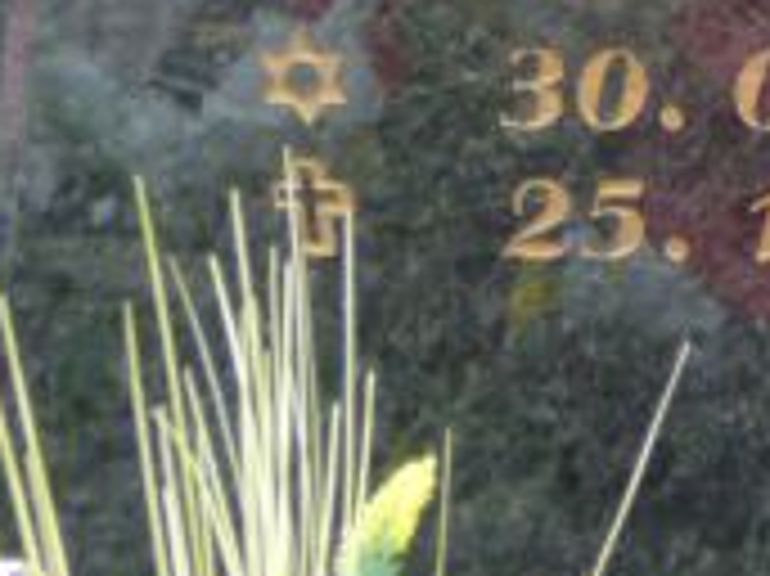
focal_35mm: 289
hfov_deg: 6.8
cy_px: -220
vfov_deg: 5.1
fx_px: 6424
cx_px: 743
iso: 100
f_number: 3.7
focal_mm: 11.5
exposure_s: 1/40
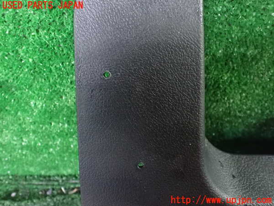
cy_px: 103
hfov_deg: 60.0
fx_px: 237
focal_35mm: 30
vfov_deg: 46.8
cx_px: 137
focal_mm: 5.4
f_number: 2.3
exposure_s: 1/25
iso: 1600
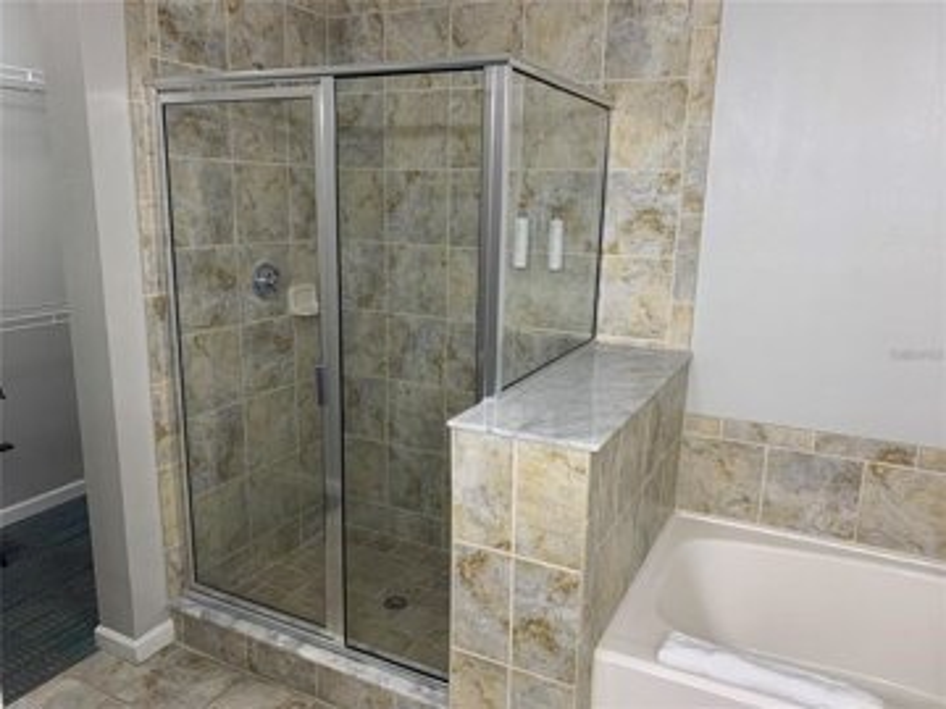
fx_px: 711
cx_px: 473
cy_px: 354
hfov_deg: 67.3
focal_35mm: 26
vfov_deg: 53.1
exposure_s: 1/60
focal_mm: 4.25
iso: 125
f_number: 1.8
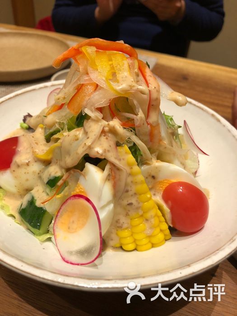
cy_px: 158
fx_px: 256
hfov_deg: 49.7
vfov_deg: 63.4
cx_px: 118
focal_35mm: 28
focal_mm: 3.99
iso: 32
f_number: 1.8
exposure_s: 1/33
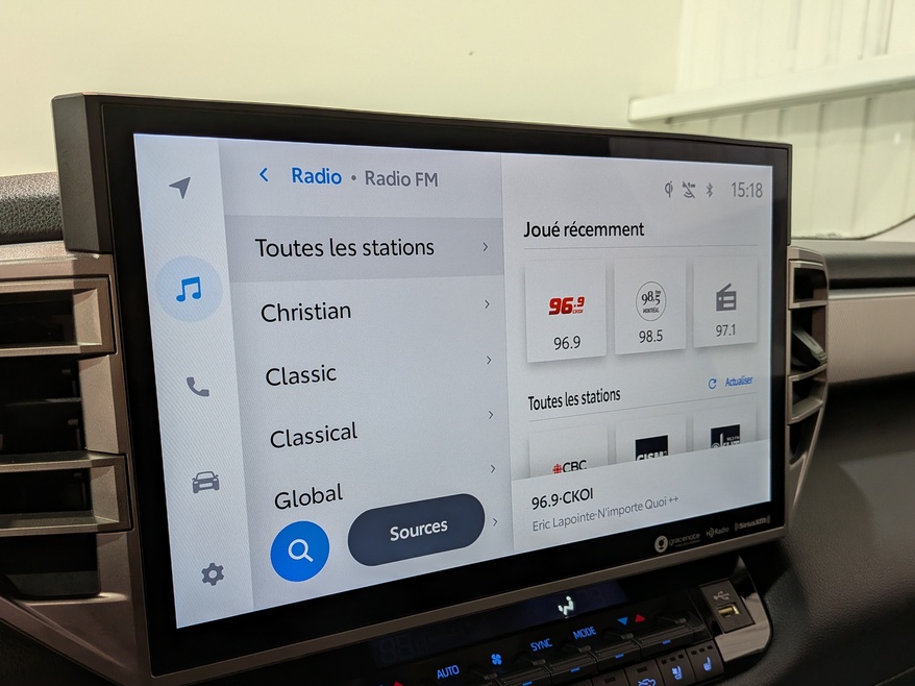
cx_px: 427
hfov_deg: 63.4
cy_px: 398
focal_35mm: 28
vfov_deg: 49.5
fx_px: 740
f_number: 1.7
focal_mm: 4.53
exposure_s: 1/98.6
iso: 28
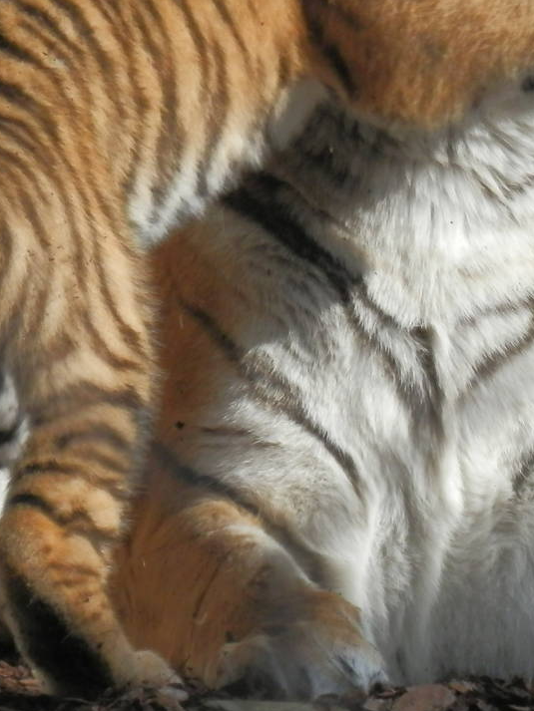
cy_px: 188
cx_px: 576
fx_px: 20295
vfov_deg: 2.0
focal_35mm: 987
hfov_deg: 1.5
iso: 200
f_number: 6.9
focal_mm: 78.6
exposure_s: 1/500
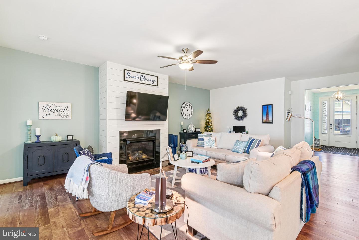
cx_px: 180
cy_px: 120
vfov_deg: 73.8
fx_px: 160
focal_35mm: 16
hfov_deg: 96.7
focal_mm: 16
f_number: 8
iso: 100
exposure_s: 1/2
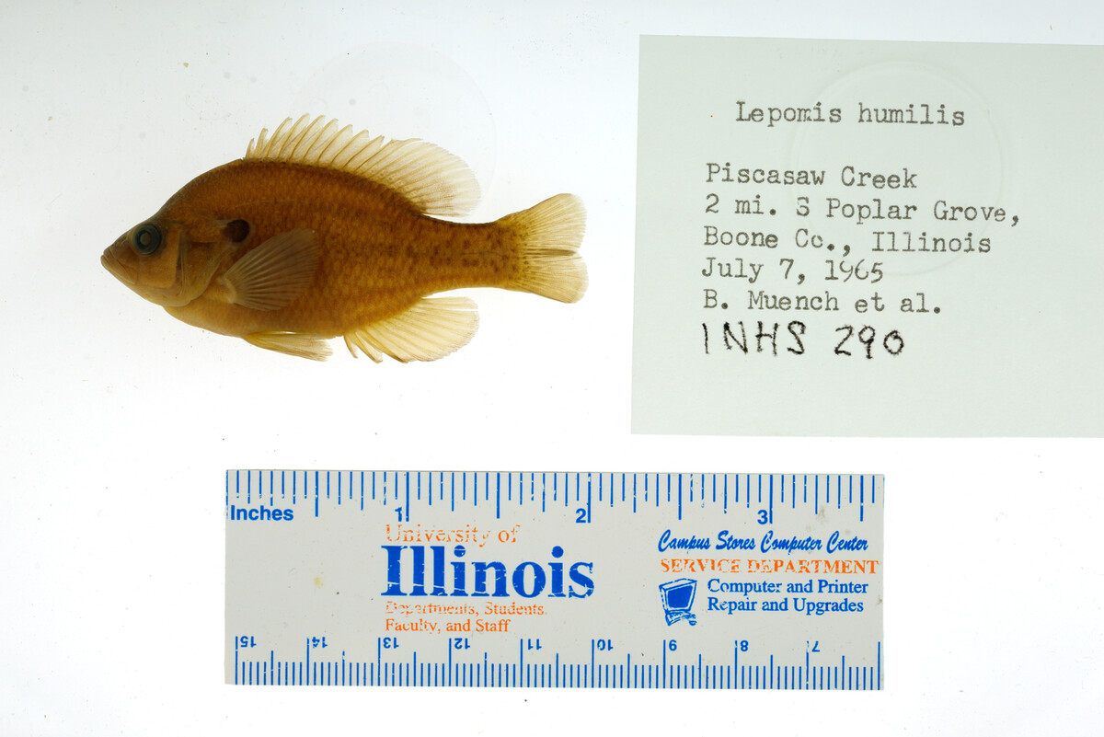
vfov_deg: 22.6
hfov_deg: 33.4
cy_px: 368
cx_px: 552
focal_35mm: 60
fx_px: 1841
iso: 100
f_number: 10
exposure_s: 1/160
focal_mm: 60
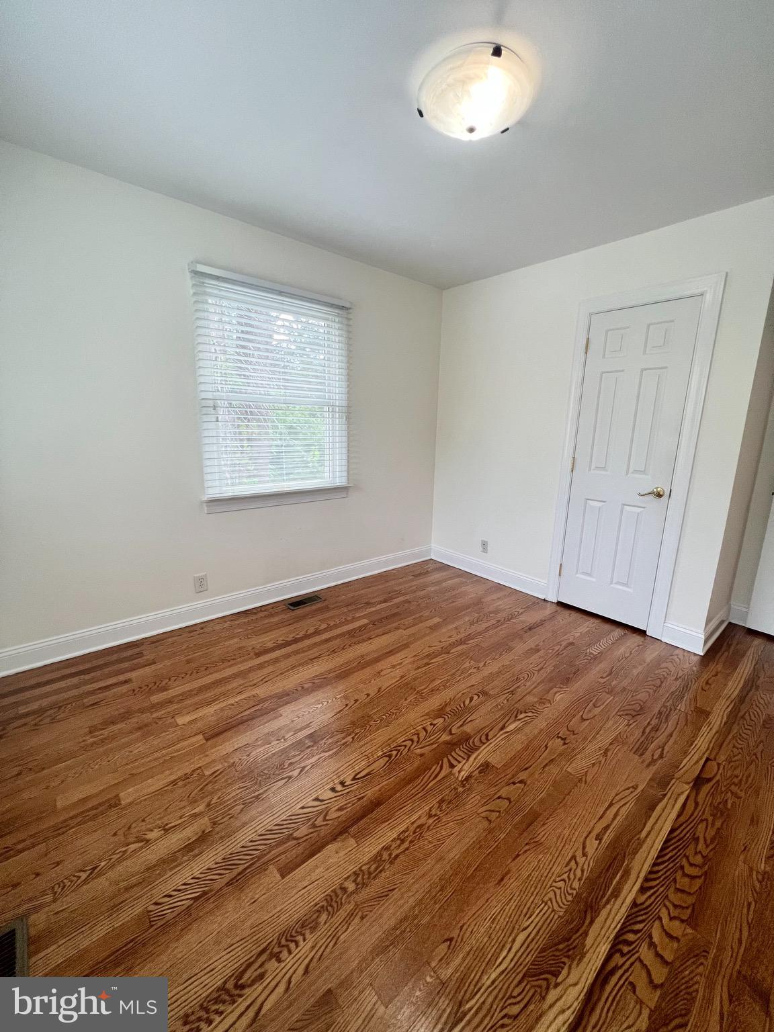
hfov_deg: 89.9
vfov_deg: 106.2
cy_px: 516
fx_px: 388
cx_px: 387
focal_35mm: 13
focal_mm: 1.57
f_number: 1.8
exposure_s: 1/120
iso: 100
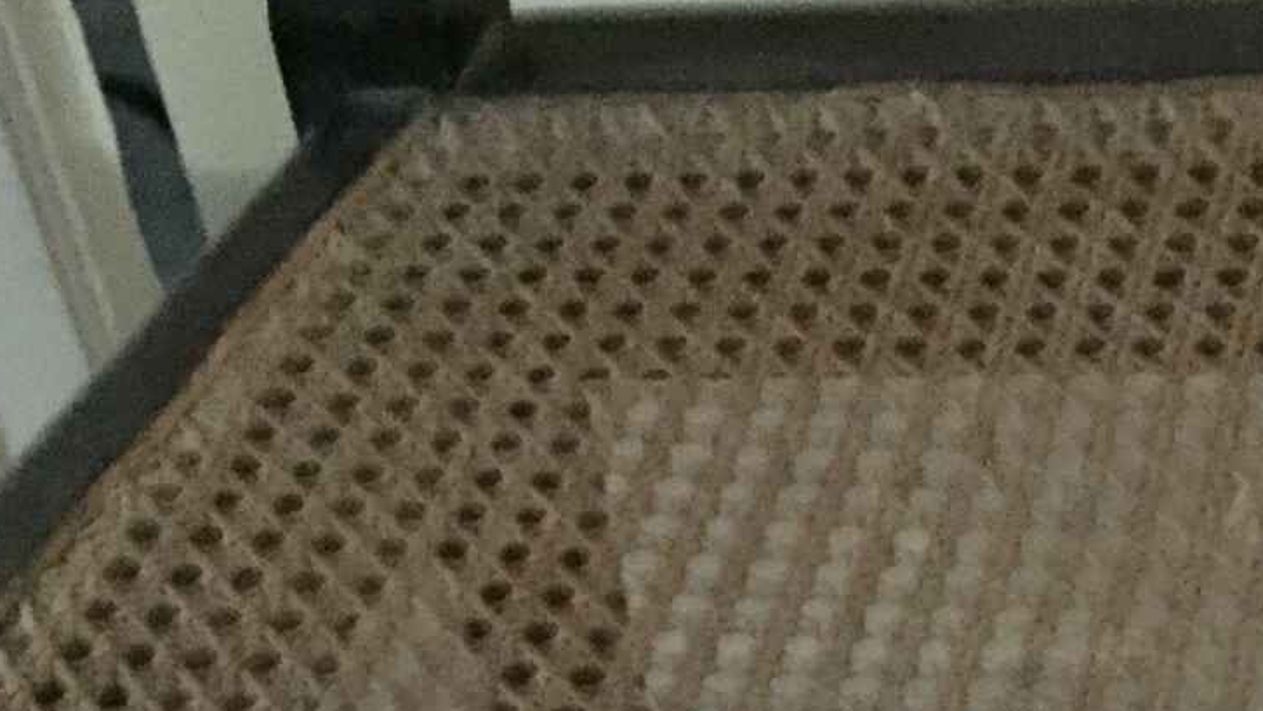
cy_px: 1290
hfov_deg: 23.3
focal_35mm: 89
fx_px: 2981
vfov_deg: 12.4
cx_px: 1145
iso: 1000
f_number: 2.2
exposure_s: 1/17
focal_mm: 4.15
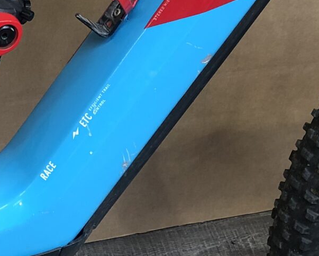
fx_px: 1096
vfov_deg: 13.2
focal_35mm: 116
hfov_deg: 16.0
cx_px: -42
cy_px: 28
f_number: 1.8
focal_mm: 3.99
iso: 40
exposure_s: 1/17
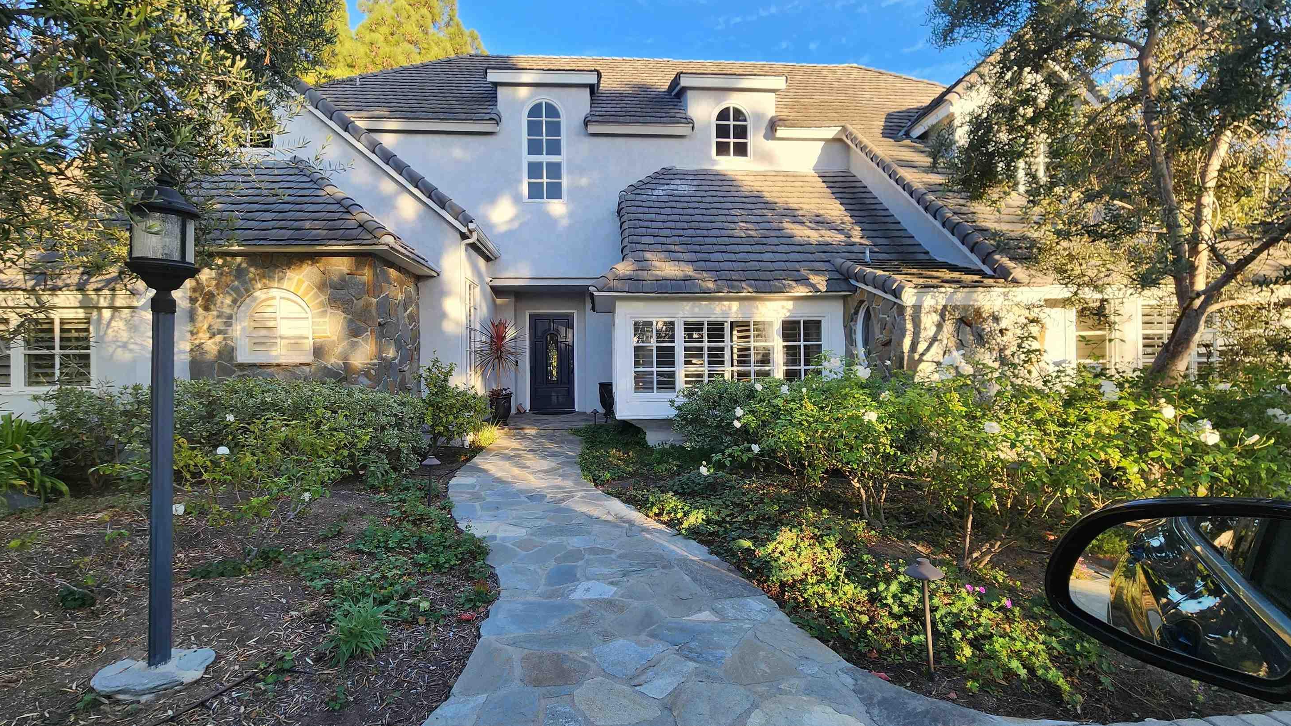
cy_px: 369
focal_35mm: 15
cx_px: 639
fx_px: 513
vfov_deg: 70.5
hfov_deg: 103.0
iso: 50
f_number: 2.2
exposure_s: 1/247
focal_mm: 2.2
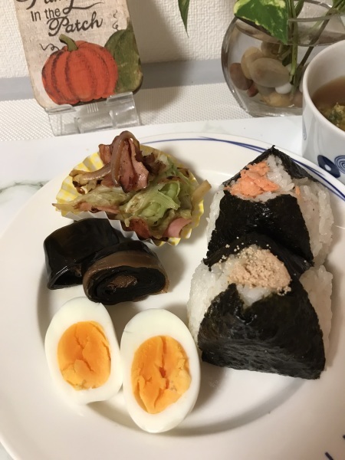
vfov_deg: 63.4
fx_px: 372
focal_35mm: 28
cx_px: 172
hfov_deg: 49.7
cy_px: 230
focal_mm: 3.99
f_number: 1.8
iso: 64
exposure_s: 1/17
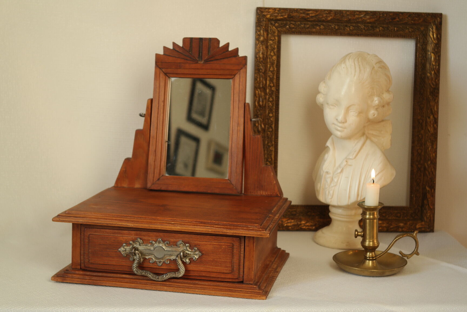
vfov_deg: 19.7
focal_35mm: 69
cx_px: 234
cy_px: 156
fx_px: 895
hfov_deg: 29.2
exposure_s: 1/30
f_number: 6.3
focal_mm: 45
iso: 200
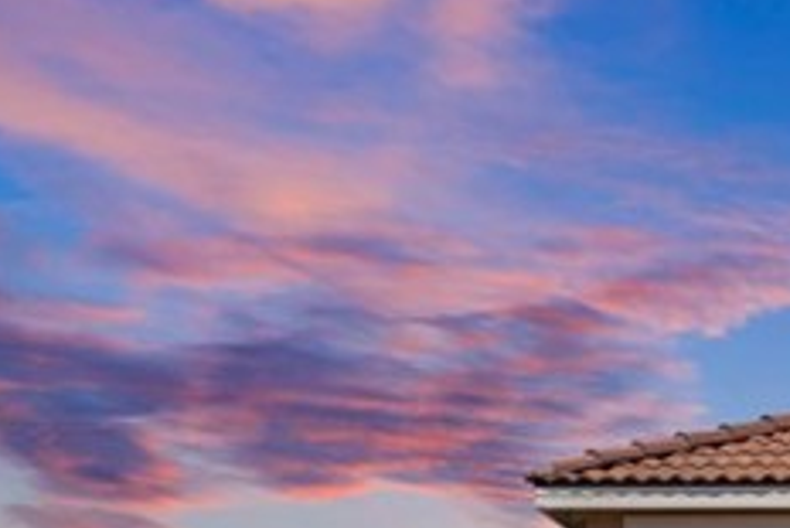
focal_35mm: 203
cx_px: 1454
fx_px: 4467
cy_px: 741
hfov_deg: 9.6
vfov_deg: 6.7
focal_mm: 46.1
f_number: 3.5
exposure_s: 1/125
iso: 80
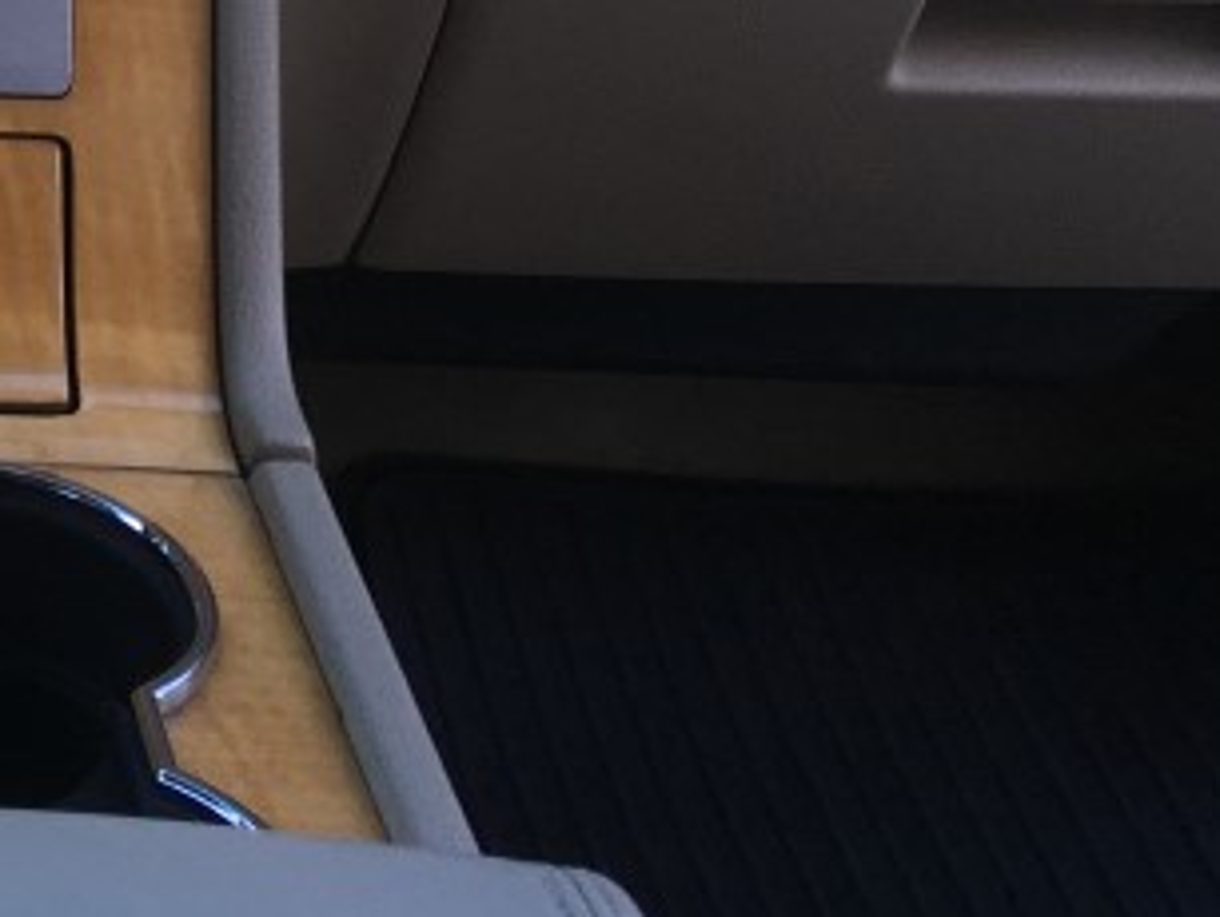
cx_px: -447
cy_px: -574
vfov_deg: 14.0
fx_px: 3421
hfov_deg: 18.5
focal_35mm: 97
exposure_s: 1/133
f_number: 2.2
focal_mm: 4.15
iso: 25
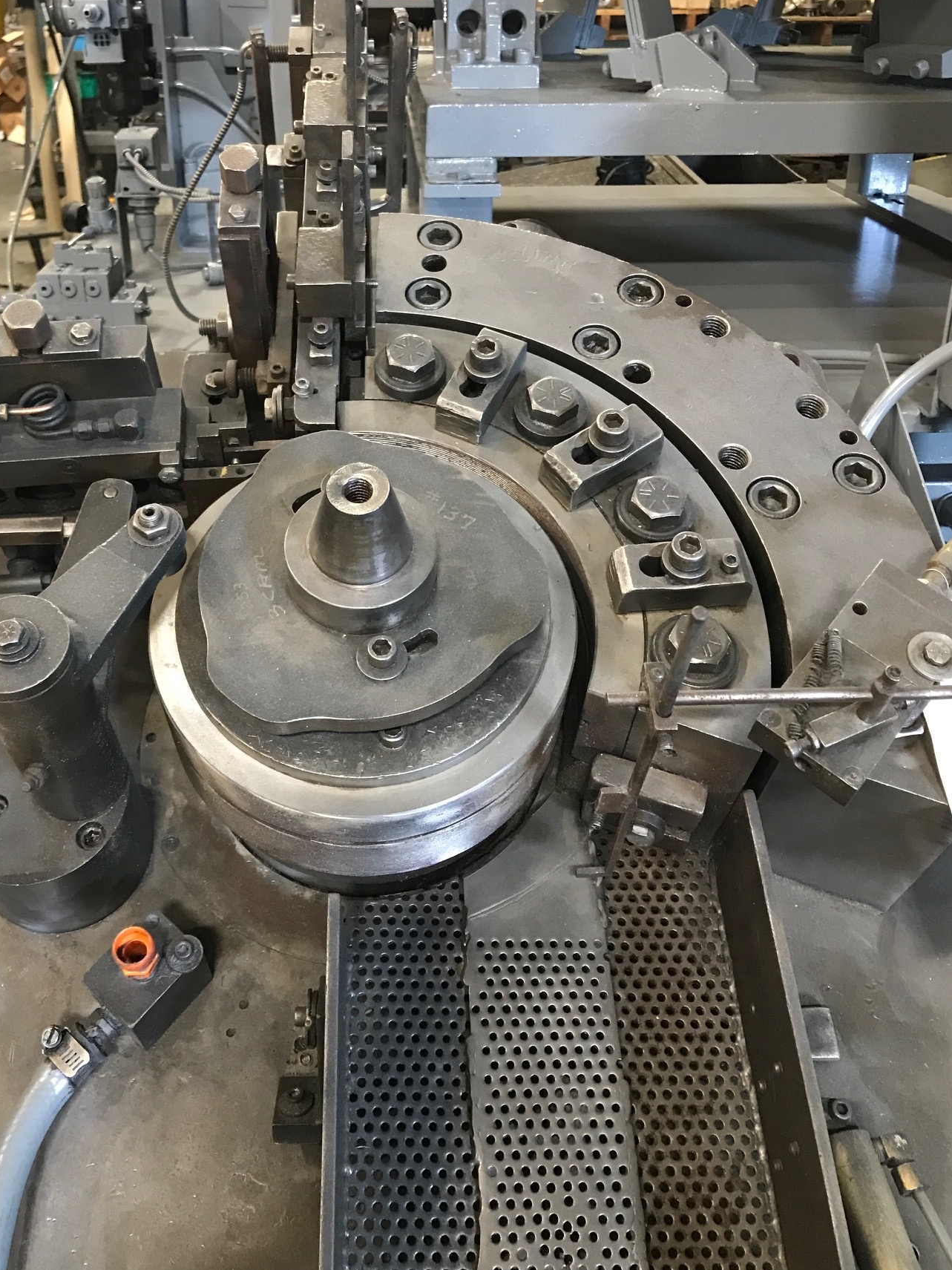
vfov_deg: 55.1
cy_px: 538
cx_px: 404
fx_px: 1210
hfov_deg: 42.8
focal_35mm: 33
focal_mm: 3.99
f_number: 1.8
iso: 100
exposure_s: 1/9
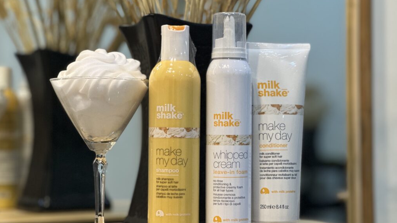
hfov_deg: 25.0
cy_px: 109
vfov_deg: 14.2
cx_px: 198
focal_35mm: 85
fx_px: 895
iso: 160
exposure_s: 1/50
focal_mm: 9
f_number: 2.8
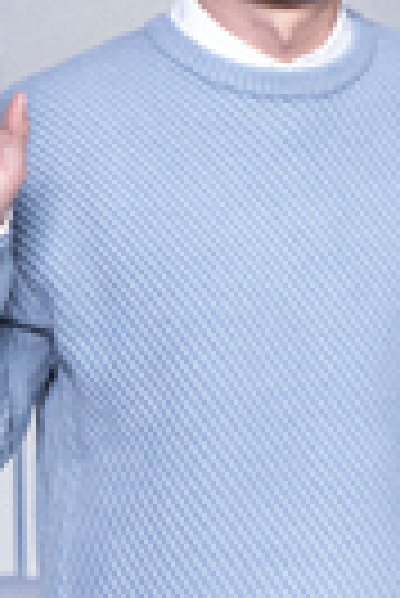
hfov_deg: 4.0
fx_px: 5718
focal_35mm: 344
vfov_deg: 6.0
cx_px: 315
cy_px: 513
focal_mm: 61
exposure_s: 1/160
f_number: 3.2
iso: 1250
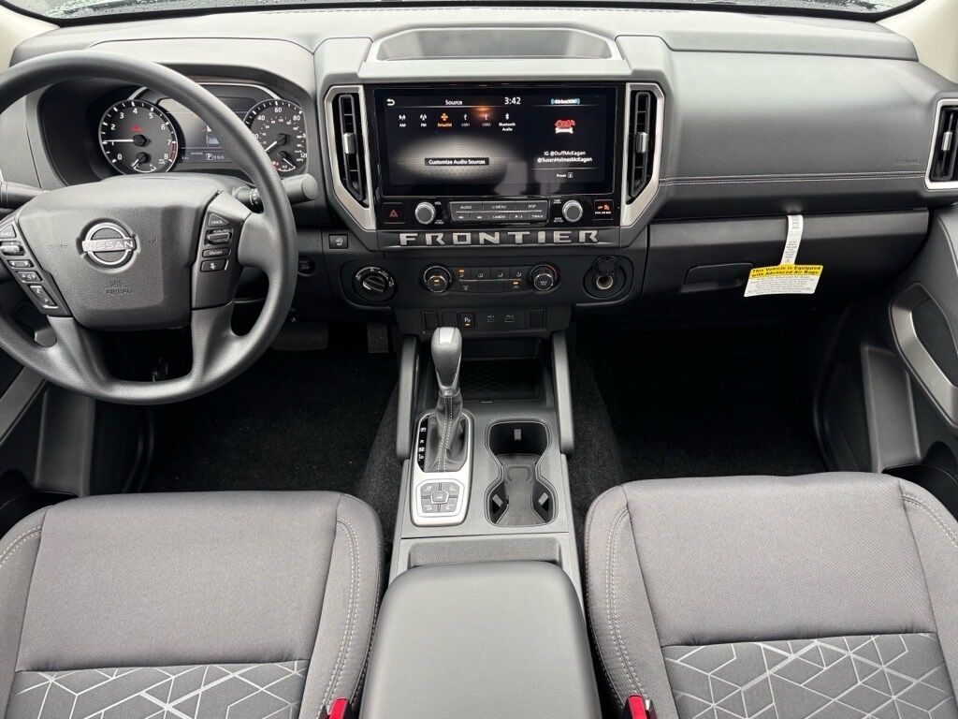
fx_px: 664
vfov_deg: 56.8
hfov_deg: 71.6
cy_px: 360
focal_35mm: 24
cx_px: 479
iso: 200
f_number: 1.78
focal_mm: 6.76
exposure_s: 1/105
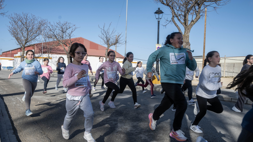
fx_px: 210
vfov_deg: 37.3
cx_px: 125
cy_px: 85
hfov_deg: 62.2
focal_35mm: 31
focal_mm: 19.5
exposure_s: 1/500
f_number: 8
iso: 220
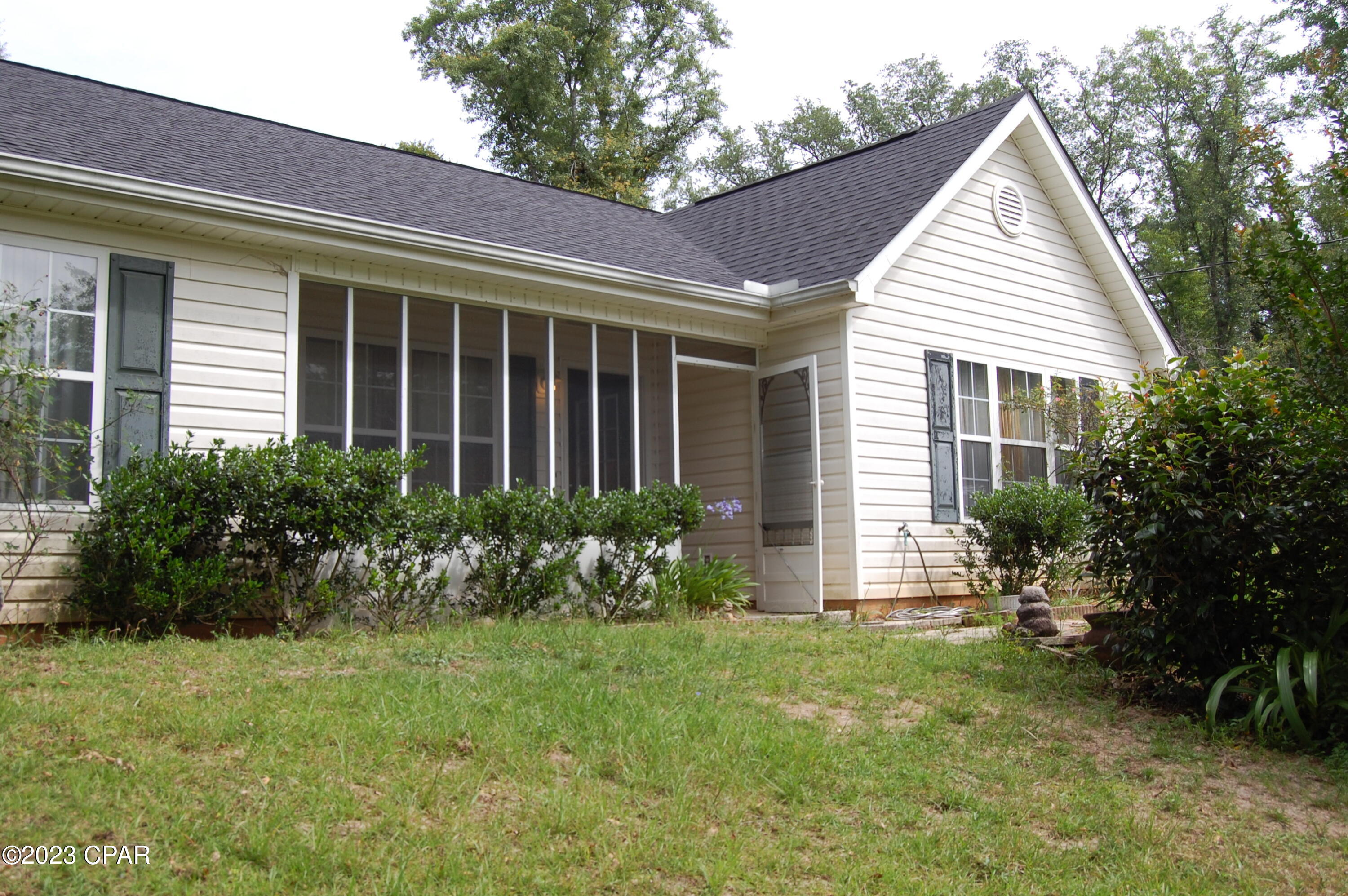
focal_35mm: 33
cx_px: 674
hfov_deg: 57.3
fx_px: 1234
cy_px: 448
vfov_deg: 39.9
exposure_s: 1/250
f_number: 8
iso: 200
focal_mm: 22
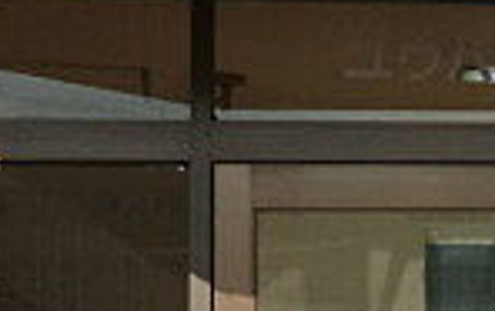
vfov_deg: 11.7
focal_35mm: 110
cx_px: 625
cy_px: 385
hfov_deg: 17.8
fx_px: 1486
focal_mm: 4.3
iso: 80
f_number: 7.5
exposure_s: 1/320
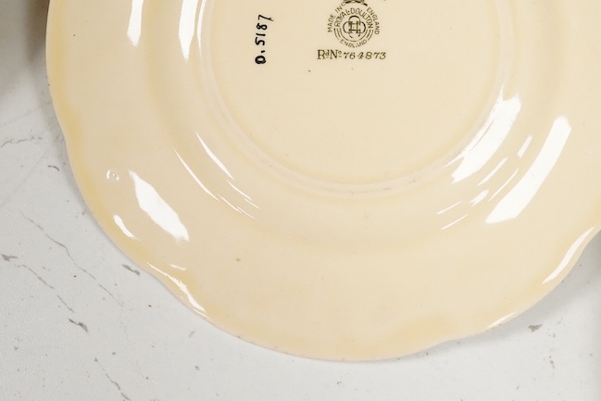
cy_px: 55
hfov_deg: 26.0
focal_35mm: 78
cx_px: 346
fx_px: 1302
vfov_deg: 17.3
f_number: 10
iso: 2500
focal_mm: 30
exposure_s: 1/160
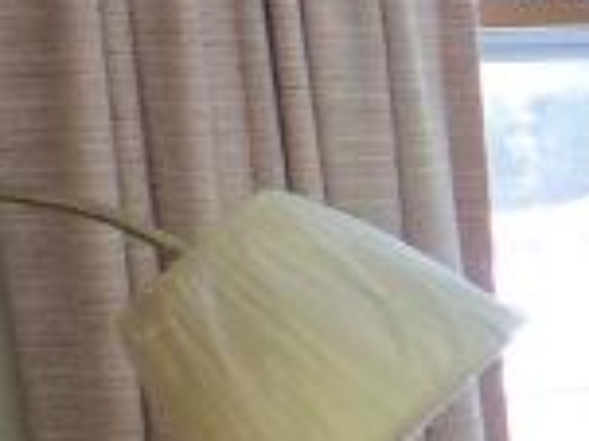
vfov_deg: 8.9
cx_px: 1794
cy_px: 605
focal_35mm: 163
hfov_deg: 9.4
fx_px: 2771
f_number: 3.3
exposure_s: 1/125
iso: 160
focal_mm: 4.3
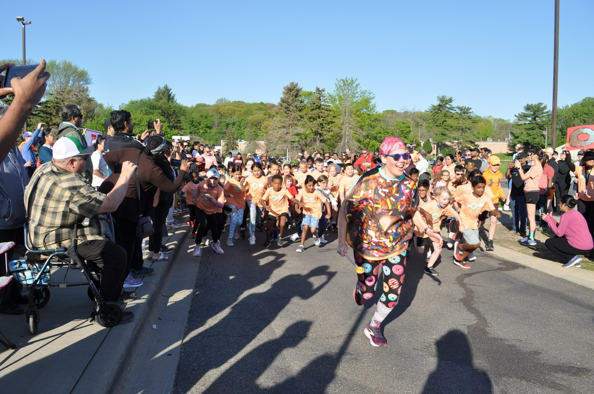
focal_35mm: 27
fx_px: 445
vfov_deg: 47.8
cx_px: 297
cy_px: 197
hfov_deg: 67.4
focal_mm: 18
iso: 200
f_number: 9
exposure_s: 1/320
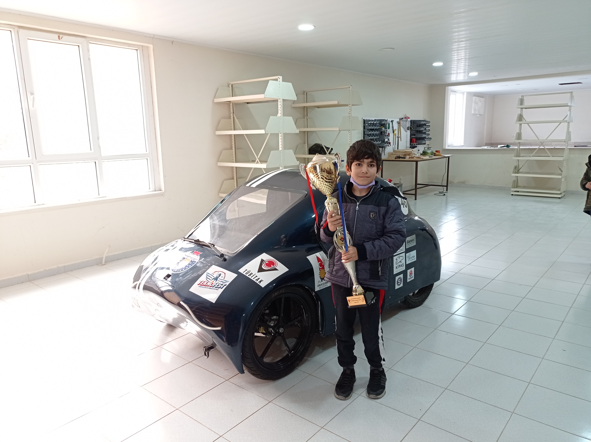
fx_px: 478
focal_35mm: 28
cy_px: 221
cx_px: 296
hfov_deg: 63.5
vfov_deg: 49.7
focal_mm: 4.7
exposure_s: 1/50
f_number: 1.79
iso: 150
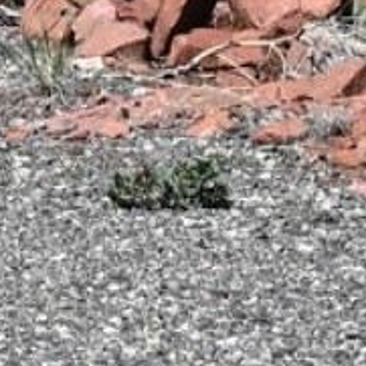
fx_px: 4342
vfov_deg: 4.6
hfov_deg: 4.5
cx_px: -924
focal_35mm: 363
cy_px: -704
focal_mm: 43
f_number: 7.1
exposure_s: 1/400
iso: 100
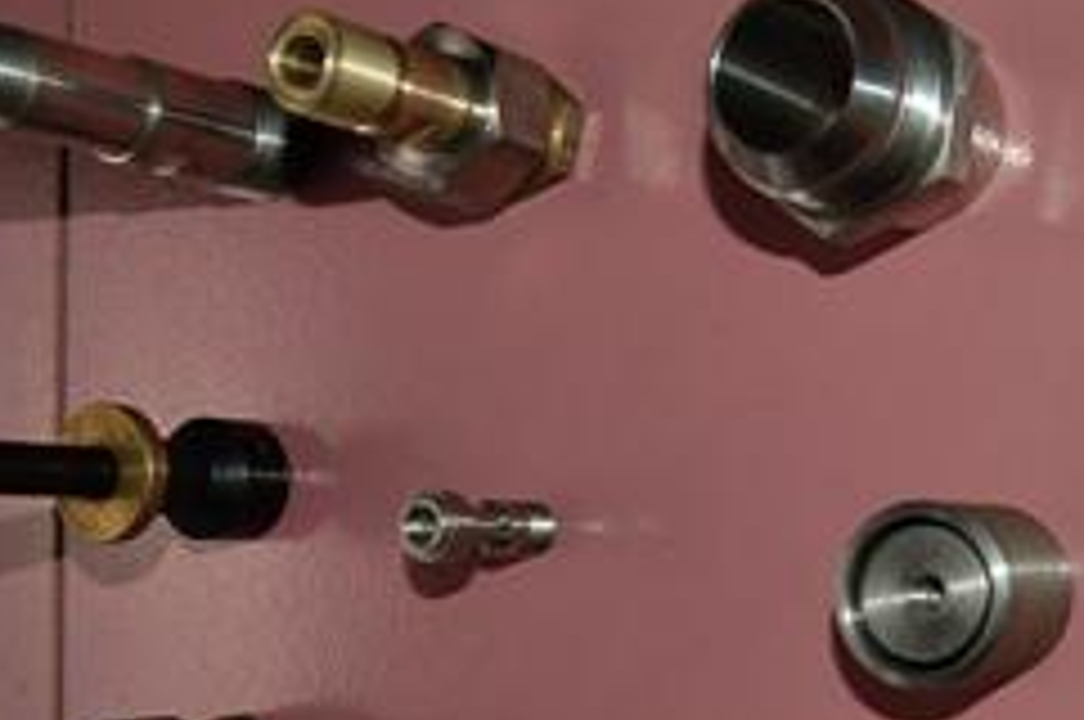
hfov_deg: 30.9
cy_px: 551
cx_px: 627
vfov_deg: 20.7
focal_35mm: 65
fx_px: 1955
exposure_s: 1/60
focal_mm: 22
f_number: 5.6
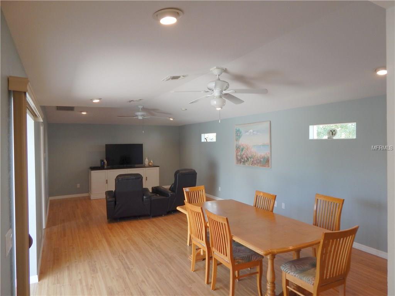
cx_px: 198
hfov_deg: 76.4
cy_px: 148
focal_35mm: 22
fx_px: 251
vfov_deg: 61.1
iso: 125
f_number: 3
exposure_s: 1/40
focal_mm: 4
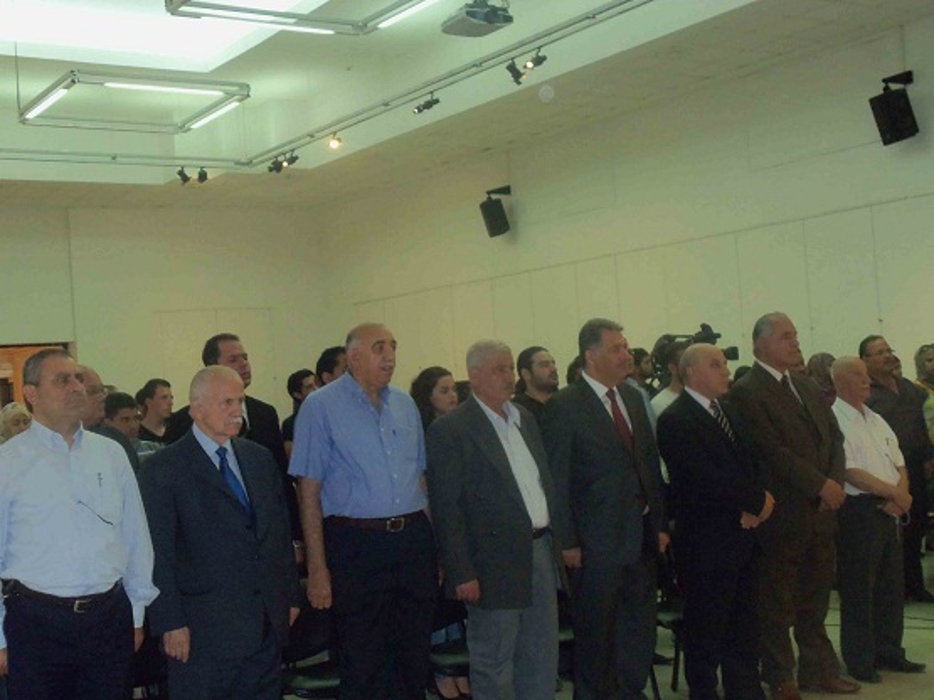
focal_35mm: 48
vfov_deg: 30.3
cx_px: 467
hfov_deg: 39.7
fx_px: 1295
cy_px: 350
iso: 250
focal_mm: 8.7
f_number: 3.9
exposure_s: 1/30
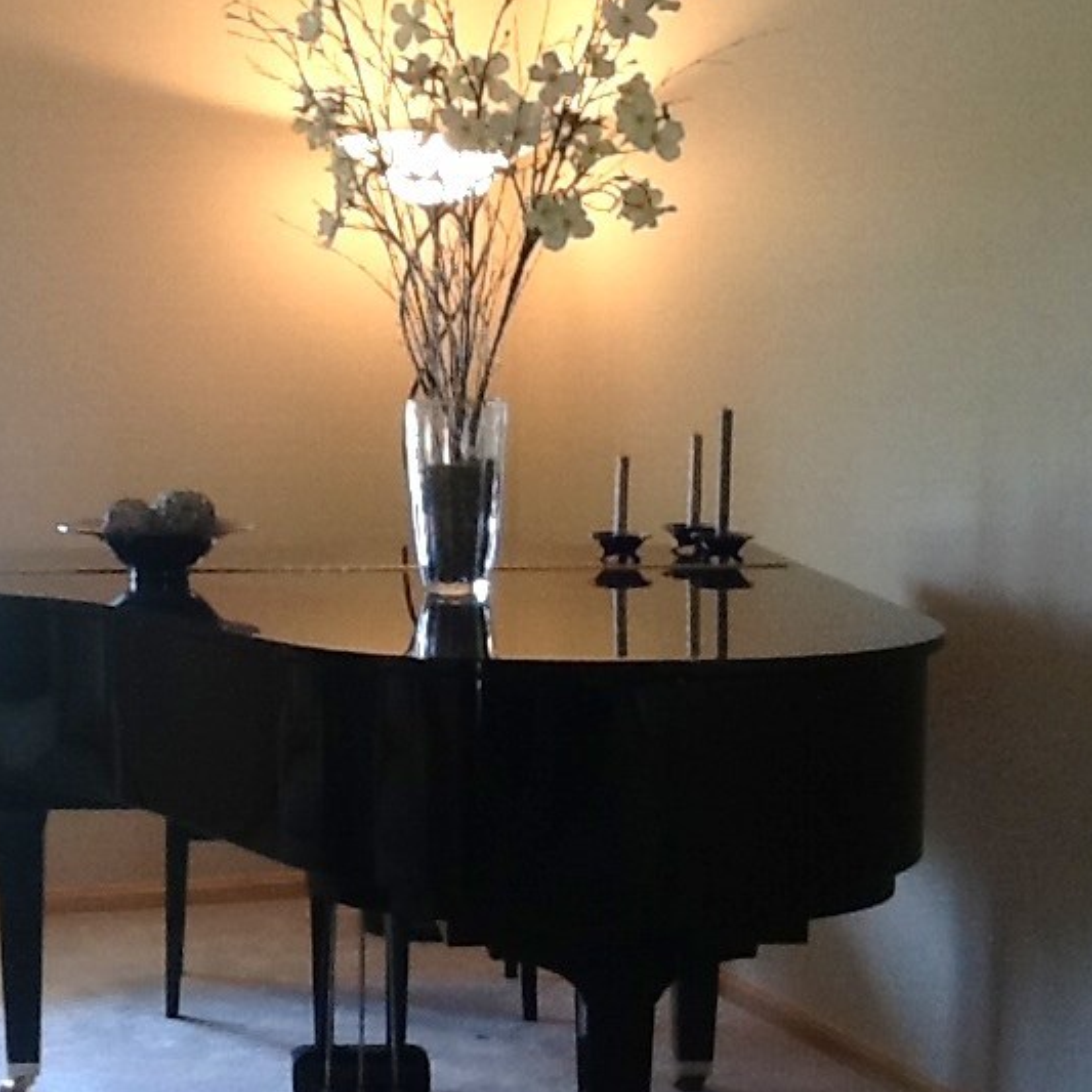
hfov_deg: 24.0
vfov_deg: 24.7
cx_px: 129
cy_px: 584
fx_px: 2498
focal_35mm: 70
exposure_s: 1/30
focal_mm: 2.03
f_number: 2.4
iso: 80
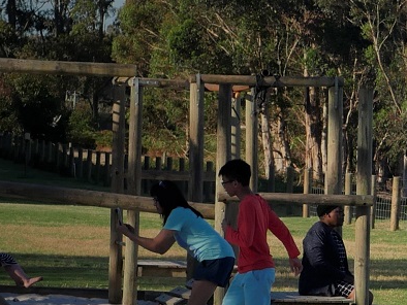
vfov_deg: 4.4
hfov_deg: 5.7
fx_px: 4012
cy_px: 289
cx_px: 870
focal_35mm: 341
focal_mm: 35
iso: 200
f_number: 6.3
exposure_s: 1/800
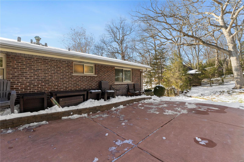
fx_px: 107
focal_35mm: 16
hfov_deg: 97.6
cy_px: 81
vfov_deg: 74.6
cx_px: 122
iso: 400
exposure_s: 1/250
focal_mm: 10.5
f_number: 5.6
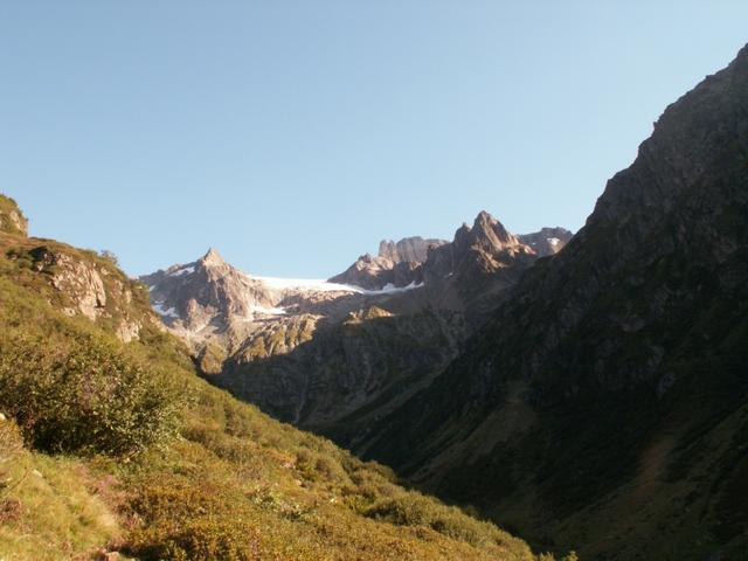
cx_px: 374
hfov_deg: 52.6
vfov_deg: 40.7
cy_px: 280
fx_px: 756
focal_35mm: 35
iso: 50
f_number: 8
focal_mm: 5.86
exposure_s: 1/50
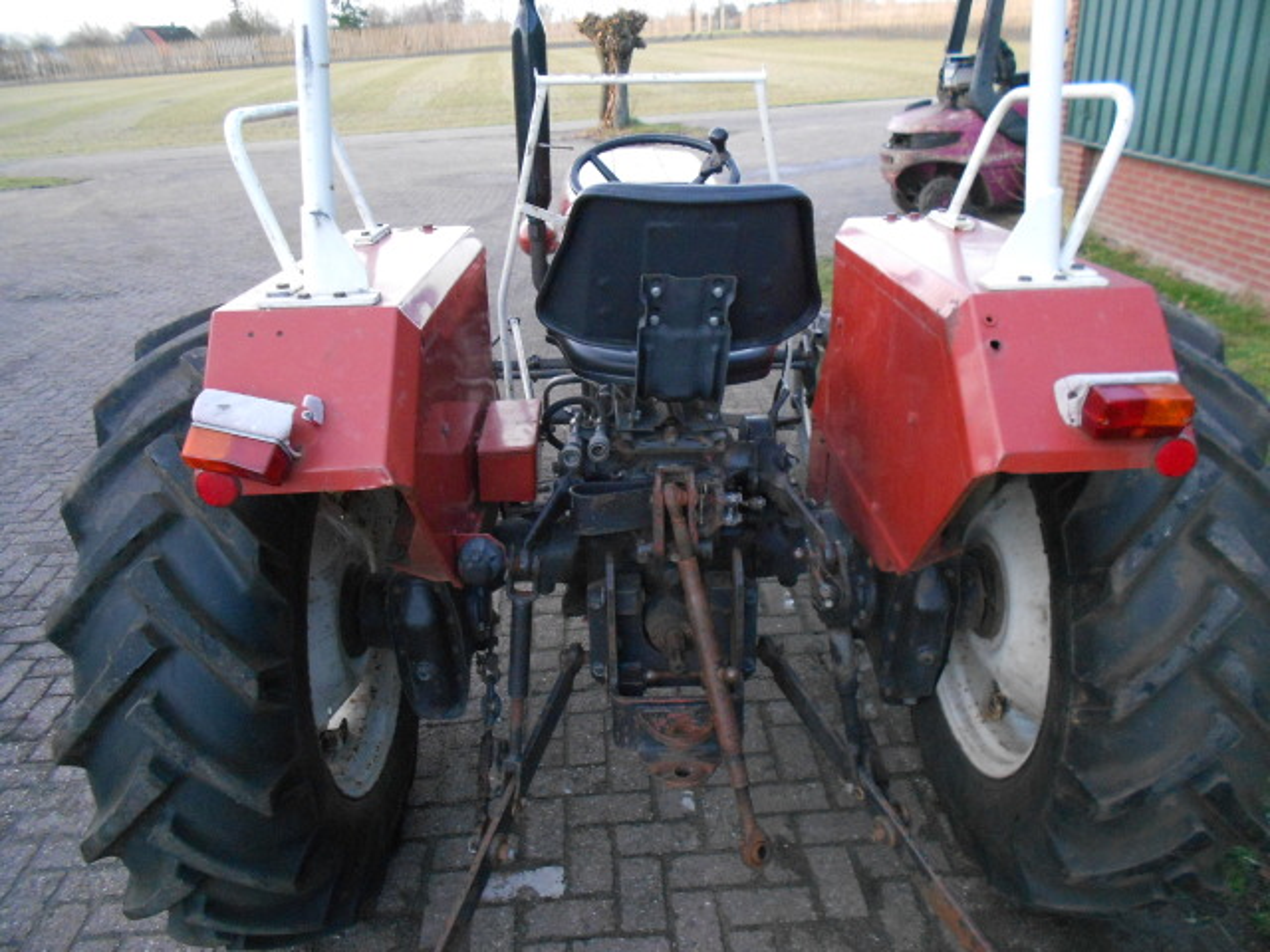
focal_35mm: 26
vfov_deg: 53.1
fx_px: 954
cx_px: 635
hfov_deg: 67.3
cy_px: 476
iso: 400
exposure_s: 1/160
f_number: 3.2
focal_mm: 4.6
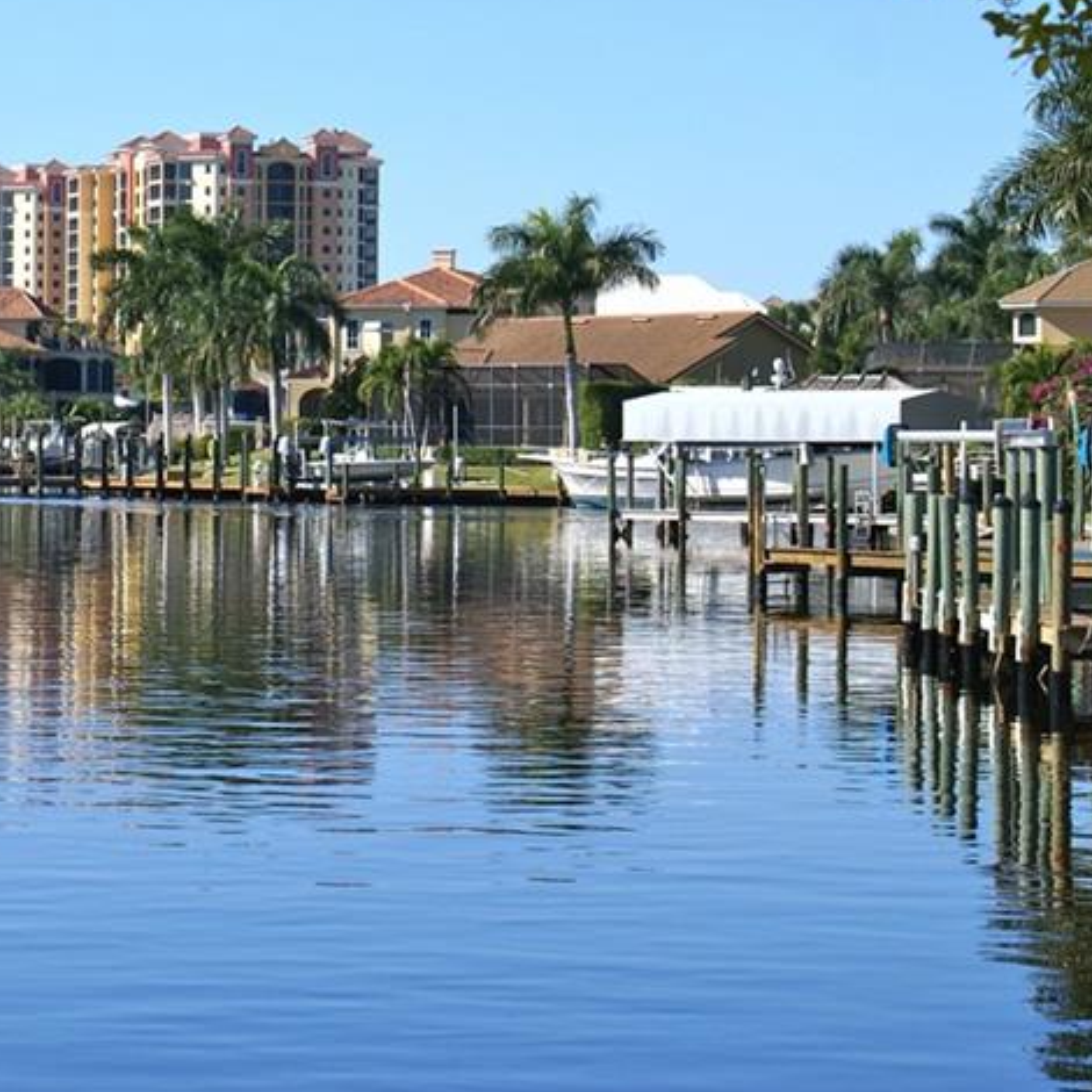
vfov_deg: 13.9
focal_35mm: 125
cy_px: 314
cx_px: 112
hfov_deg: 13.8
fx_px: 4459
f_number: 7.1
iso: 100
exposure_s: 1/500
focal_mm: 45
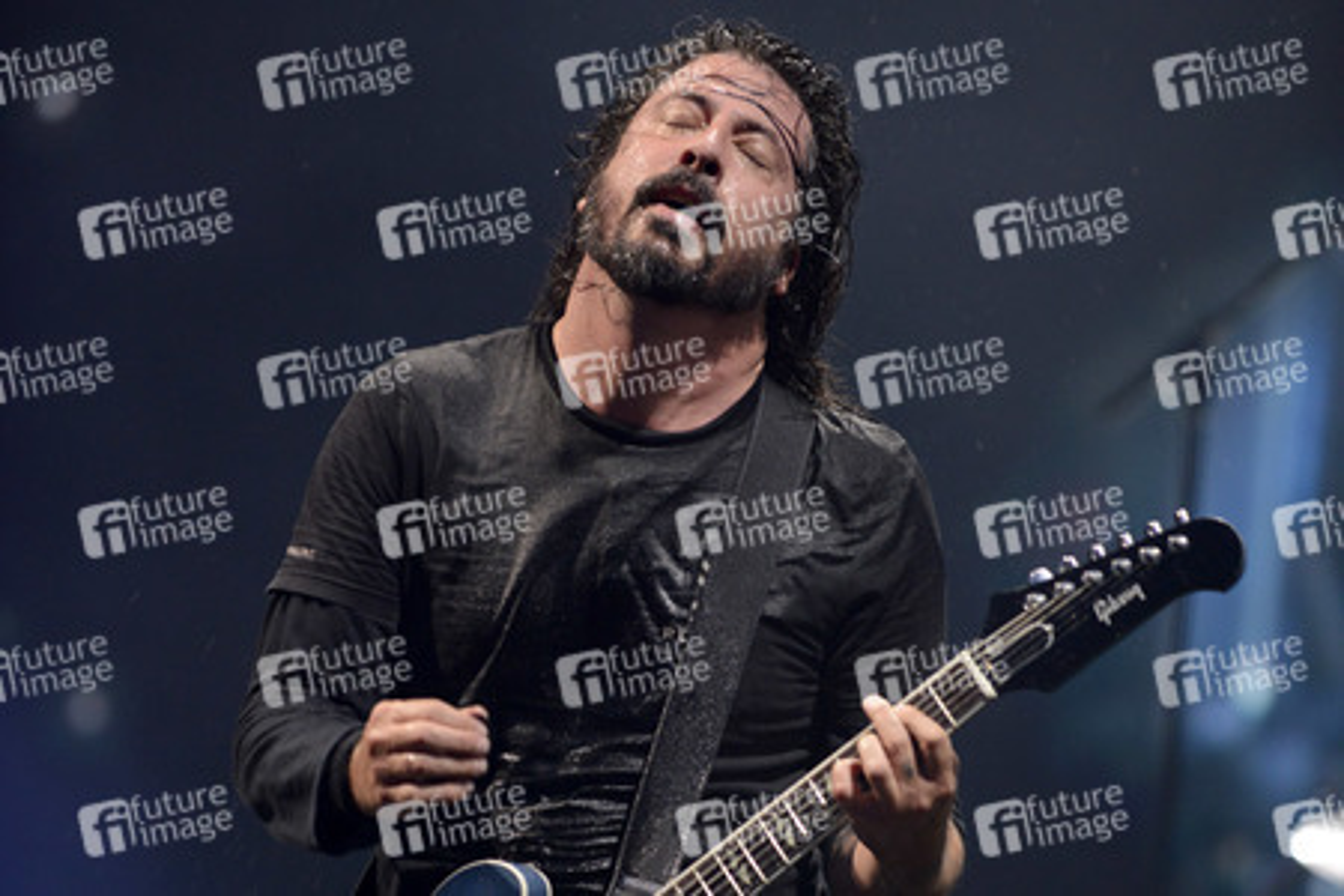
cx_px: 672
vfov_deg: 6.9
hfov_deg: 10.3
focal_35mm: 200
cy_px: 448
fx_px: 7466
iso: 2000
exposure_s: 1/320
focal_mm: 200
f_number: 3.2
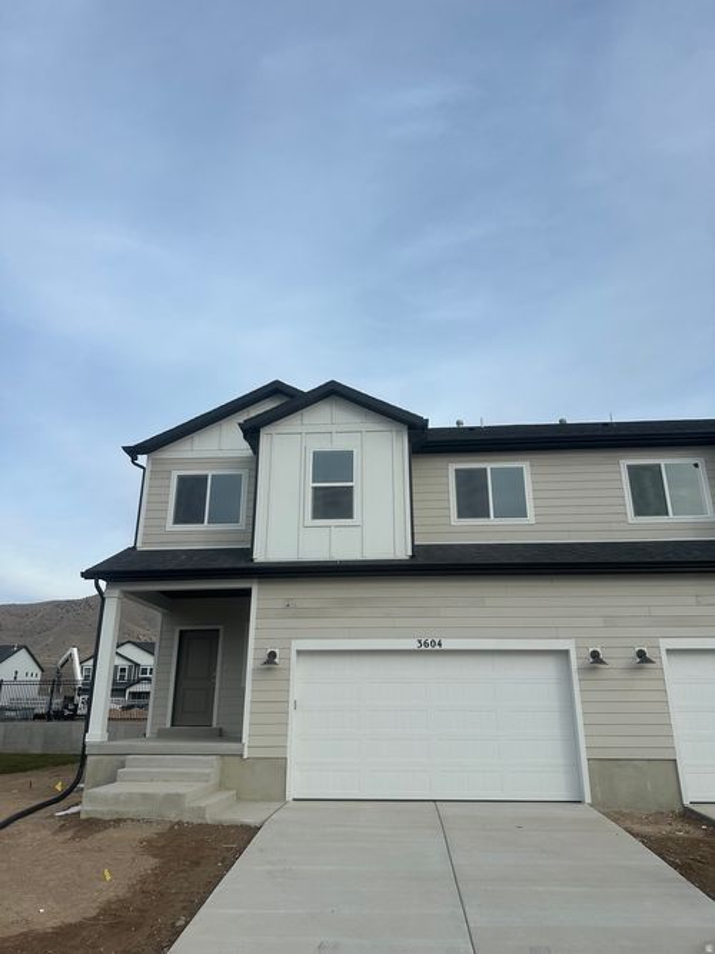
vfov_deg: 71.6
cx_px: 358
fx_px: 661
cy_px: 477
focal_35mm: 24
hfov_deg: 56.8
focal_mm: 6.86
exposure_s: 1/4016
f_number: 1.78
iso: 80
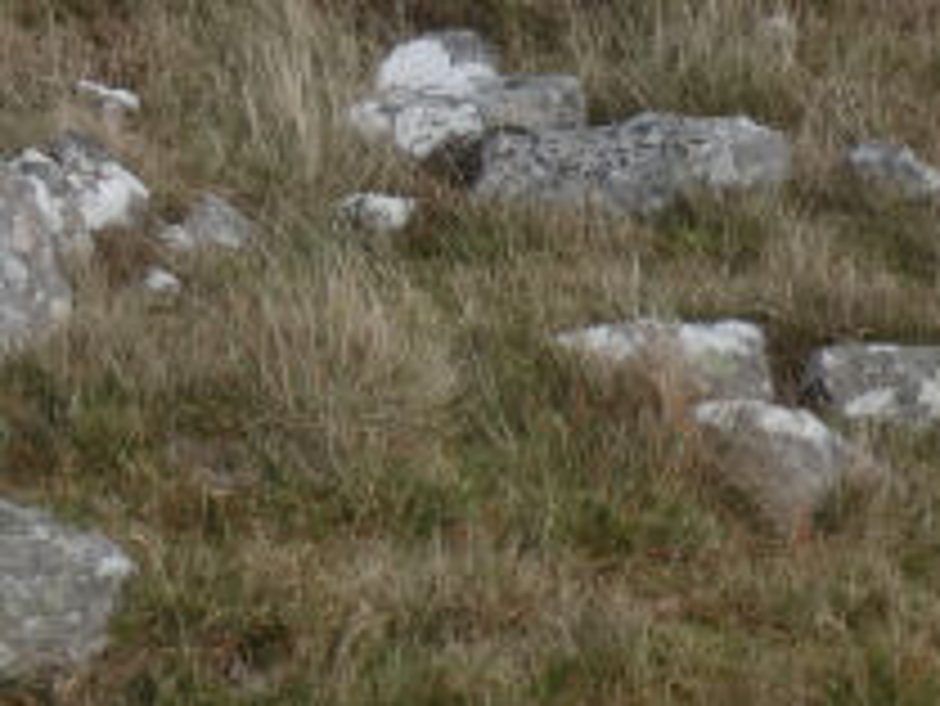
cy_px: -247
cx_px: -355
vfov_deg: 8.3
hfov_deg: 10.9
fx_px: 4782
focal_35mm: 176
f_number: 3.6
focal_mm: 7.3
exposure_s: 1/800
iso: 80
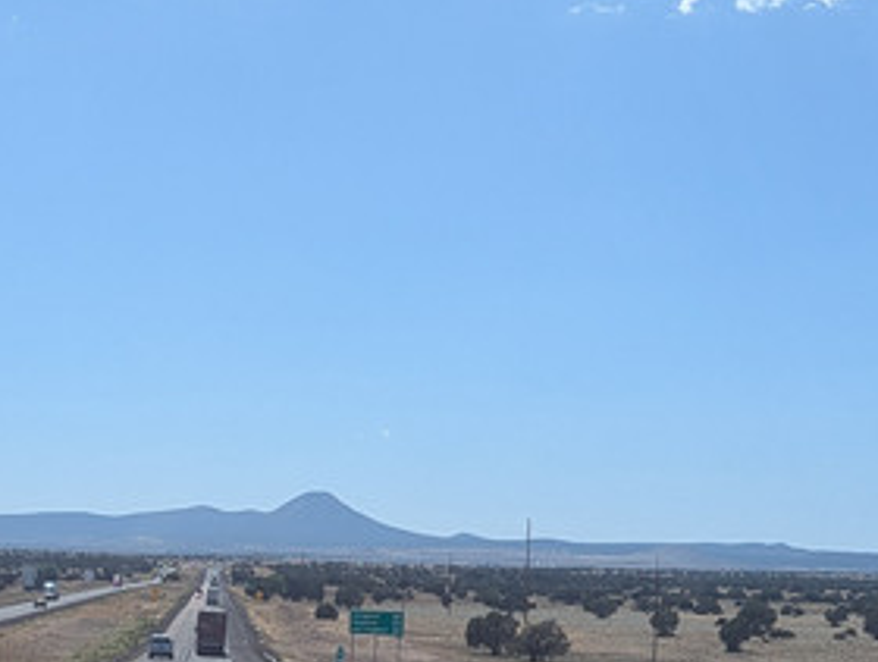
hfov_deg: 21.3
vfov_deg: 16.1
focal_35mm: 91
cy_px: 568
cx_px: 224
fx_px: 2312
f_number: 1.85
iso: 49
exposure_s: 1/2632
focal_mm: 6.81
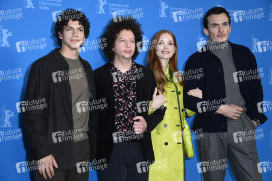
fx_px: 544
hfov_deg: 28.1
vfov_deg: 18.9
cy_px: 90
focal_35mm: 72
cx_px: 136
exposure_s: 1/200
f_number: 5.6
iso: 1000
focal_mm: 72
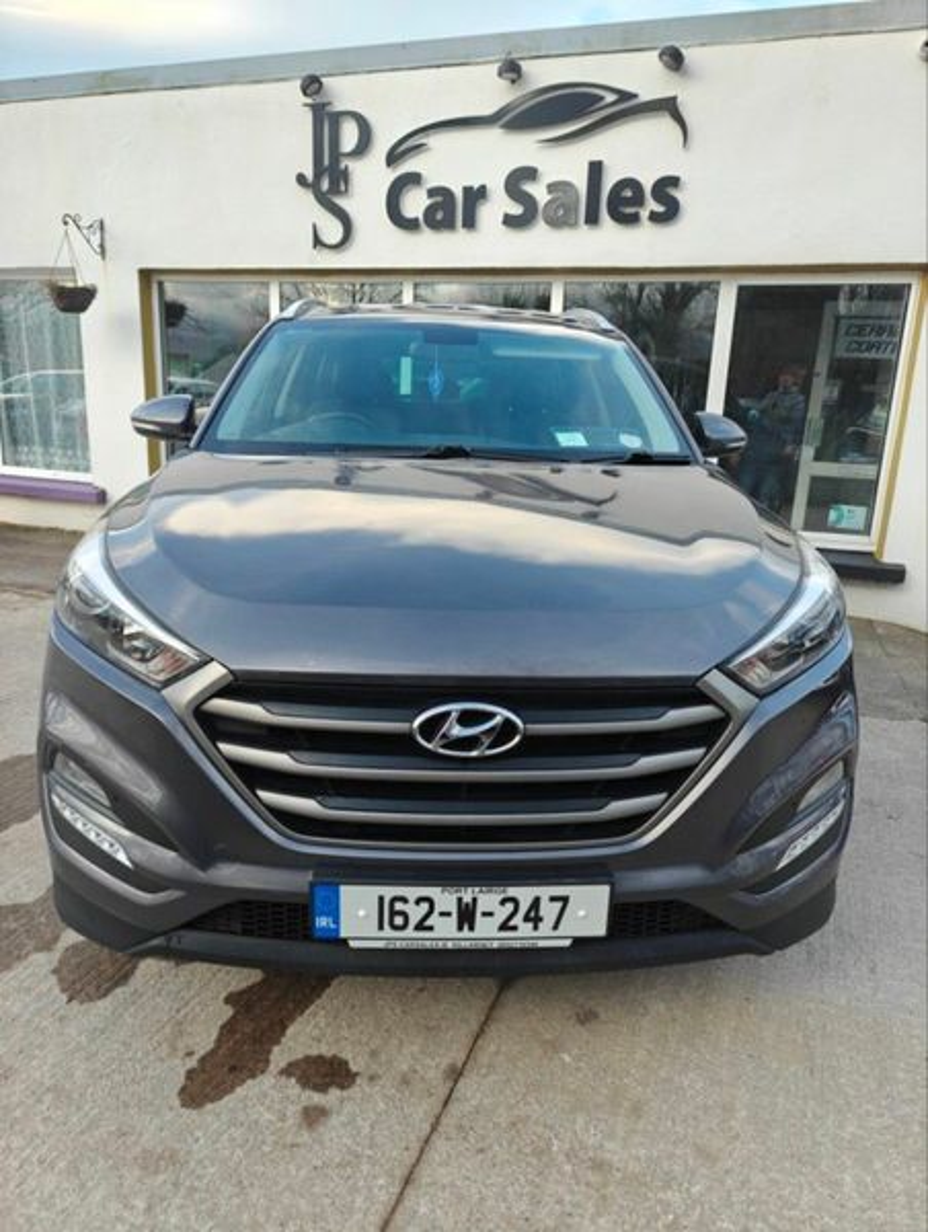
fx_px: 855
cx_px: 464
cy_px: 616
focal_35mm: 24
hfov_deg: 57.0
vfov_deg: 71.5
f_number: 1.7
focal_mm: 6.06
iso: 80
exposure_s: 1/100
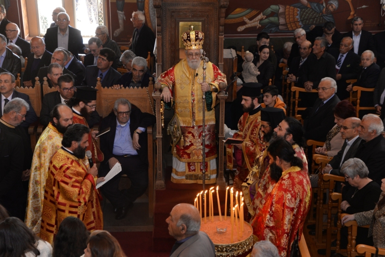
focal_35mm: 78
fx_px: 835
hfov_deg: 26.0
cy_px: 128
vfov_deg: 17.5
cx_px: 192
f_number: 6.3
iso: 1600
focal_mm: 78
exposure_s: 1/80
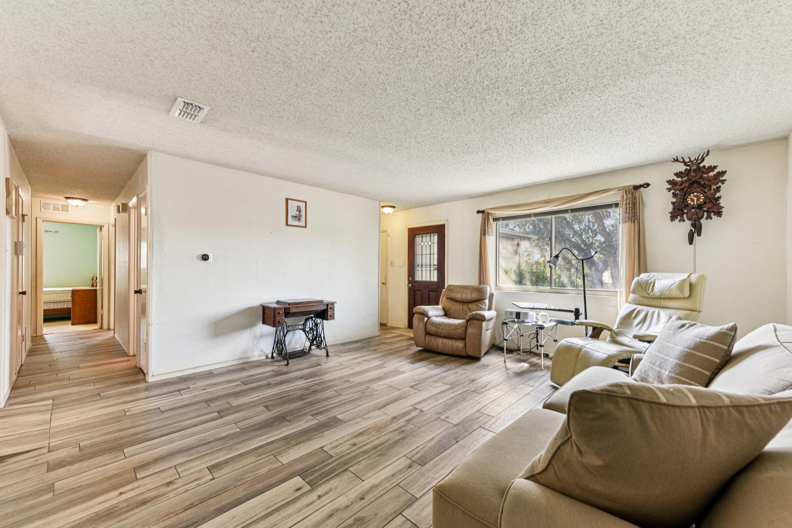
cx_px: 396
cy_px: 264
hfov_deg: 104.2
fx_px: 308
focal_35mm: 14
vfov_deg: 81.2
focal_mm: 14
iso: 400
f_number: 8
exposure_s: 1/8
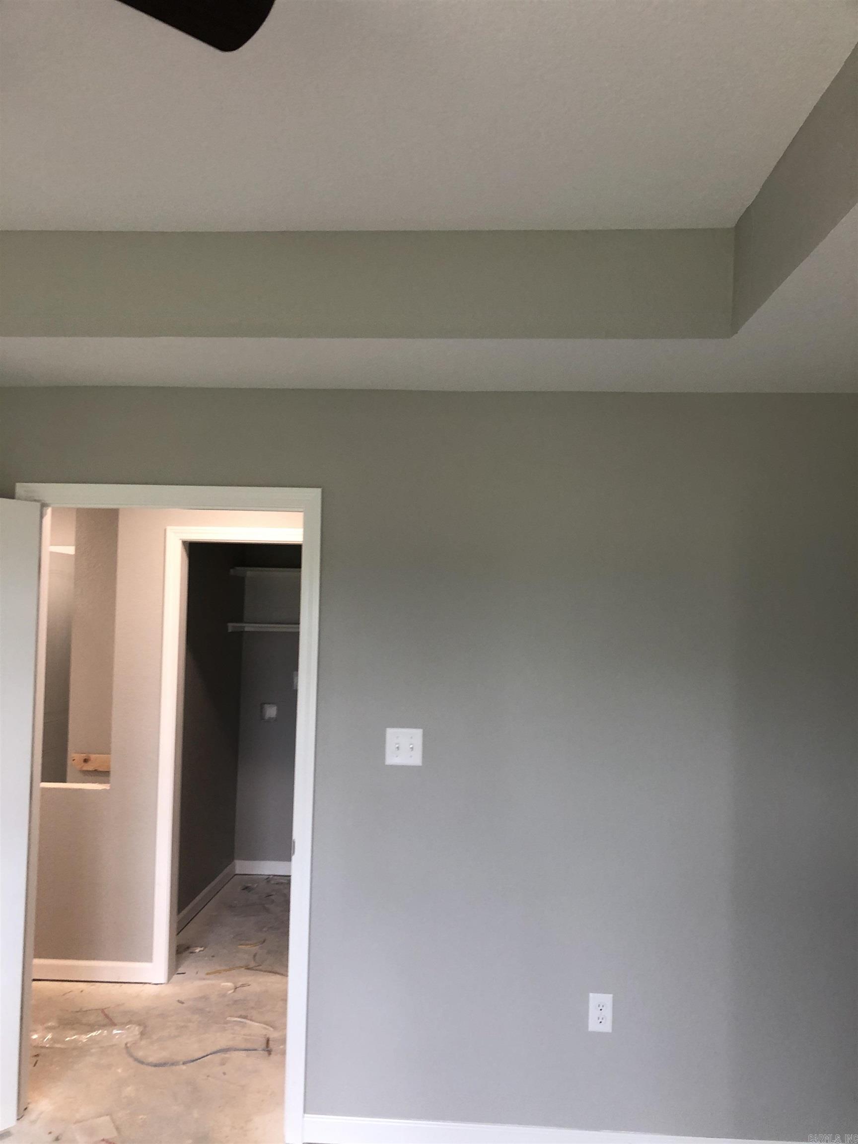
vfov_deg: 63.4
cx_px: 429
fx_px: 925
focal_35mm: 28
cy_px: 572
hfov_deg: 49.7
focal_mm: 4
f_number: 1.8
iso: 40
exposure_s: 1/24
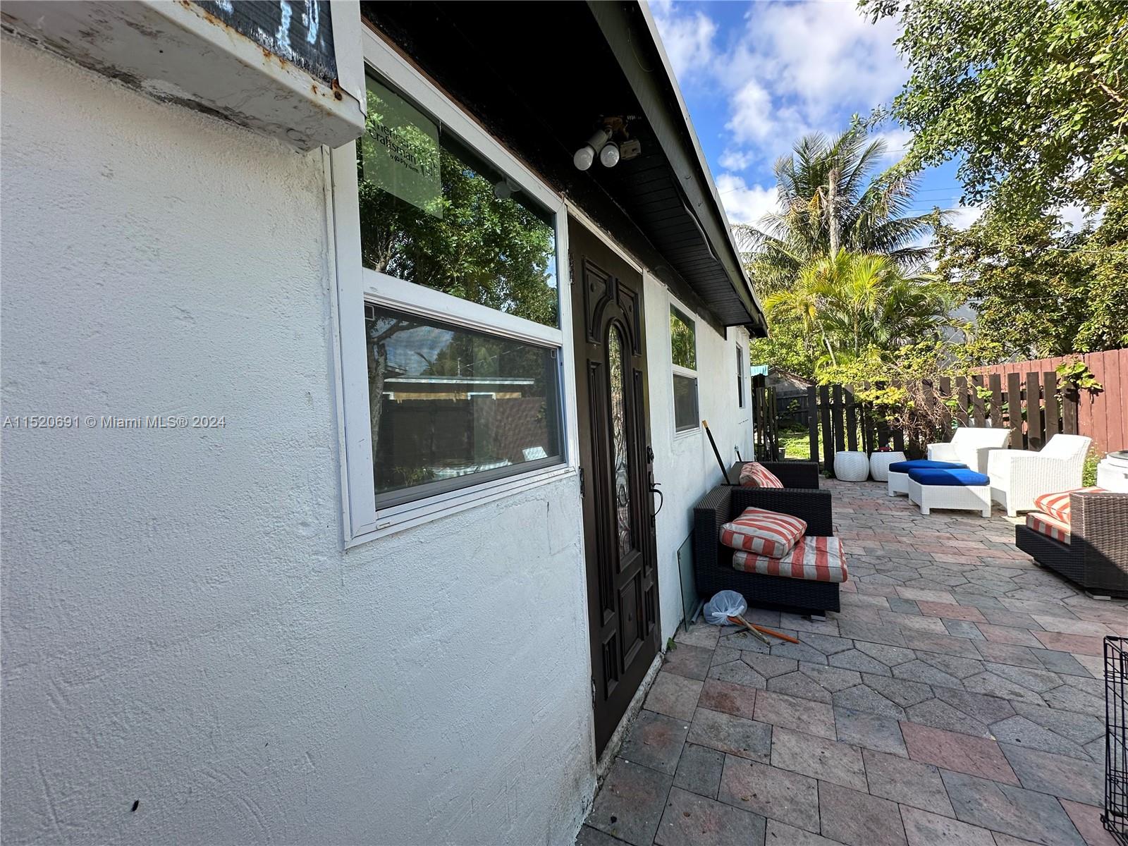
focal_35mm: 14
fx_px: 456
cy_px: 423
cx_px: 564
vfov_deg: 85.7
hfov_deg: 102.1
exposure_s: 1/407
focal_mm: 2.22
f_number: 2.2
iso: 40
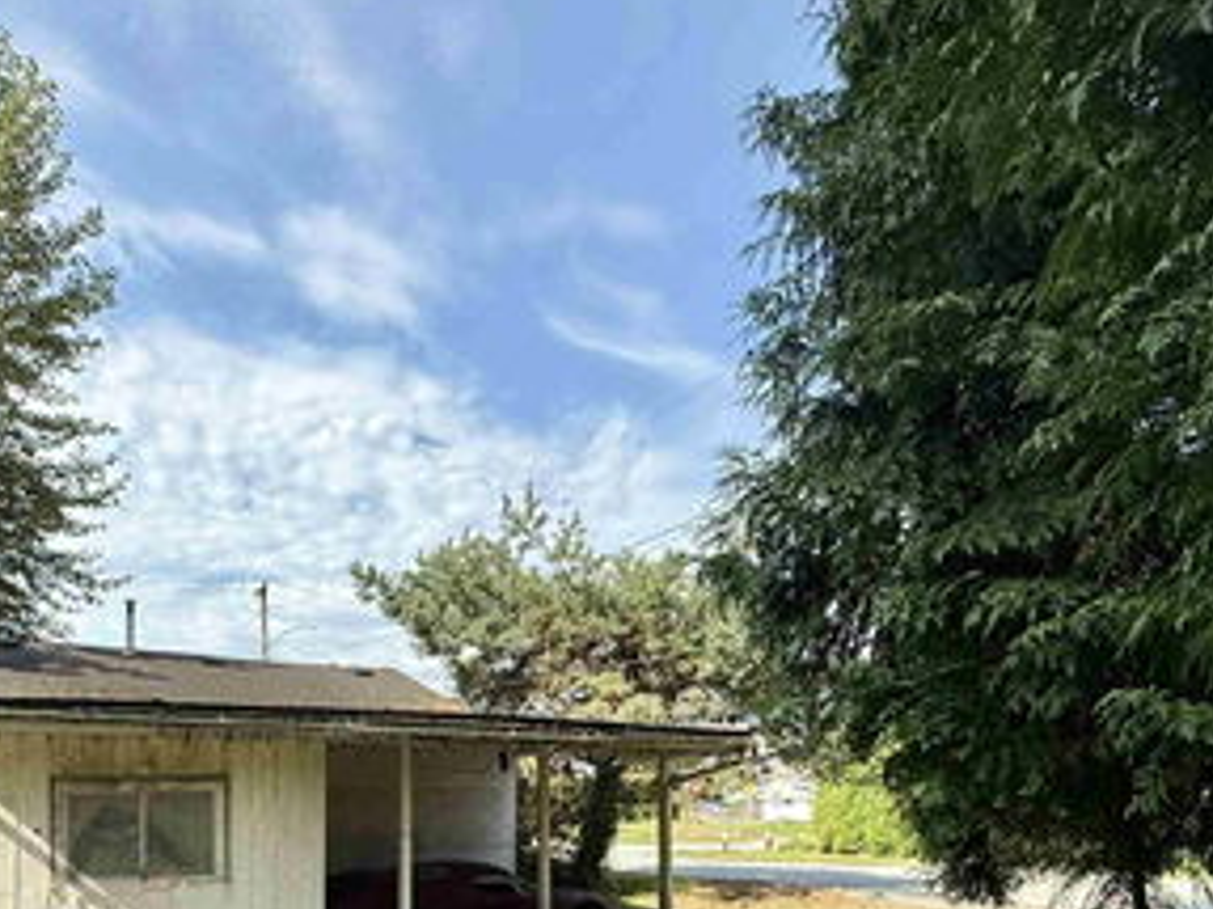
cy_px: 757
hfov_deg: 67.8
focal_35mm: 25
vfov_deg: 50.7
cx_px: 418
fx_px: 876
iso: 50
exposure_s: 1/1211
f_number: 2.2
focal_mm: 2.22
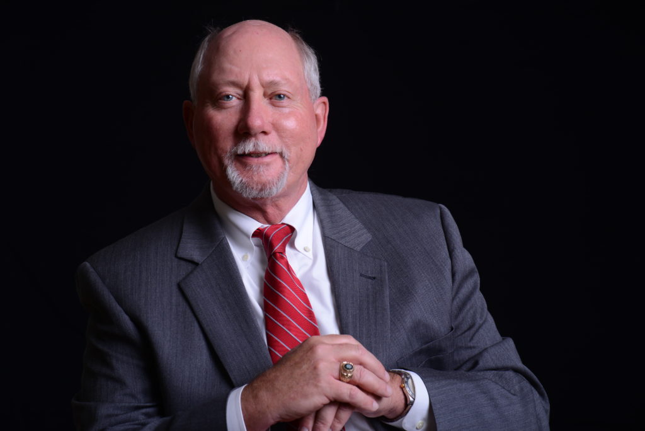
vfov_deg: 16.1
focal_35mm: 85
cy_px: 216
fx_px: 1524
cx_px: 322
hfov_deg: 23.9
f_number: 7.1
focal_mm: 85
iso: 320
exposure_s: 1/200
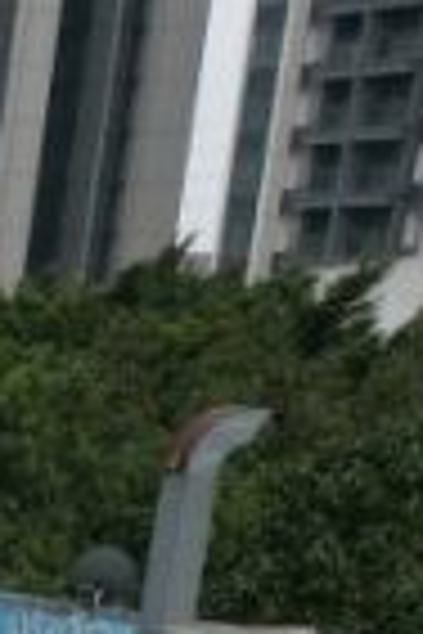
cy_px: 1115
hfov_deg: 5.5
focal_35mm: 181
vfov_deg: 10.7
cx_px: -1732
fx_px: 3190
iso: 150
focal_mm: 6.72
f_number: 1.7
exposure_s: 1/3000
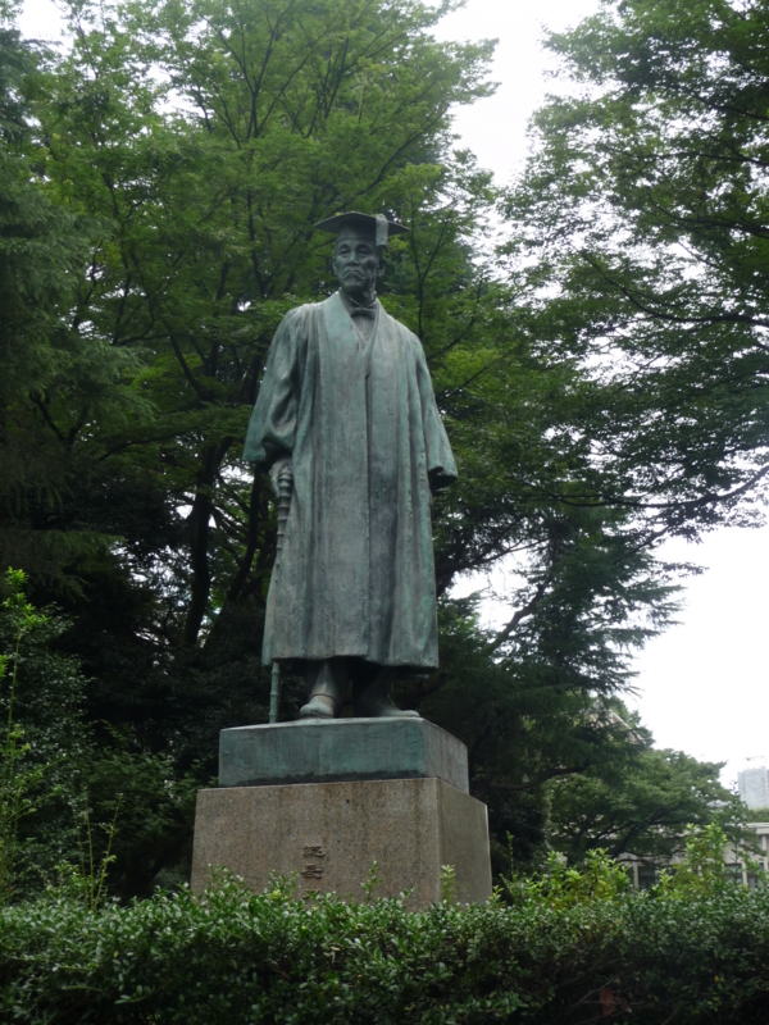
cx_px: 384
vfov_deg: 34.9
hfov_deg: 26.6
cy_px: 512
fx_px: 1629
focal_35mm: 55
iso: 100
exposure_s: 1/50
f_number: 4.3
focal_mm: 9.3
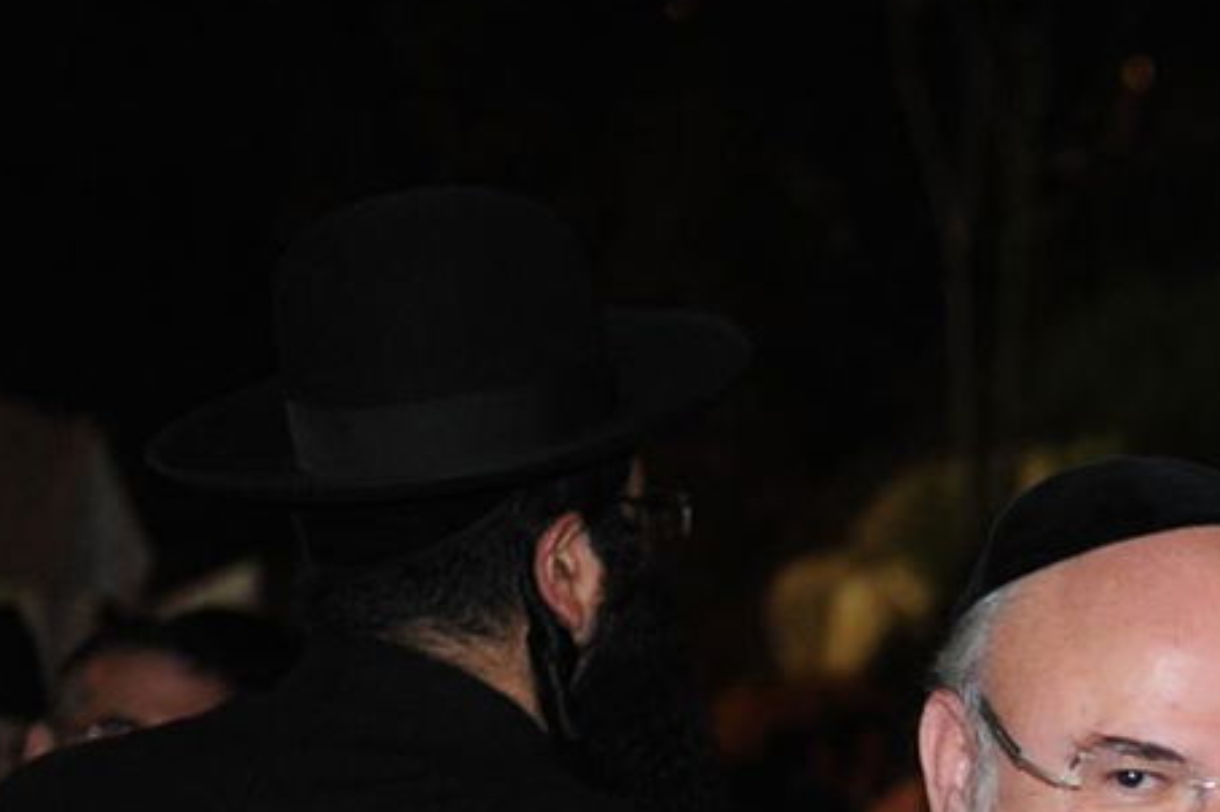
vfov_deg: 9.0
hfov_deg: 13.3
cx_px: 1698
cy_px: 1211
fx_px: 5012
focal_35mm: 148
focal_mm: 48
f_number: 2.8
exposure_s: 1/125
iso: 1600
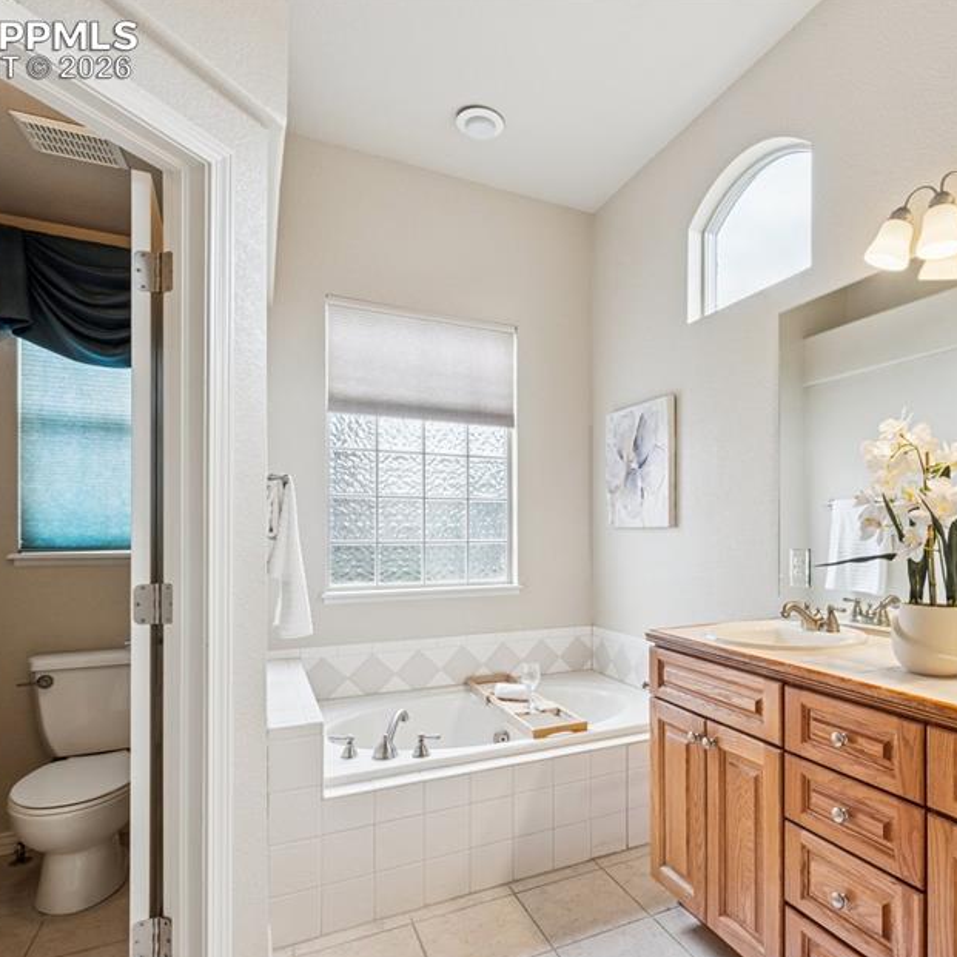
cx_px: 618
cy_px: 519
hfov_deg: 70.6
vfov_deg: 72.0
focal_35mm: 21
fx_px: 657
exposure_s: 1/8
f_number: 11
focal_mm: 15
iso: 100
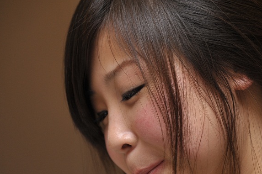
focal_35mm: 325
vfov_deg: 4.2
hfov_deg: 6.3
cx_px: 150
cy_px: 118
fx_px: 2363
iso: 1000
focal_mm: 230
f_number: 6.3
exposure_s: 1/80
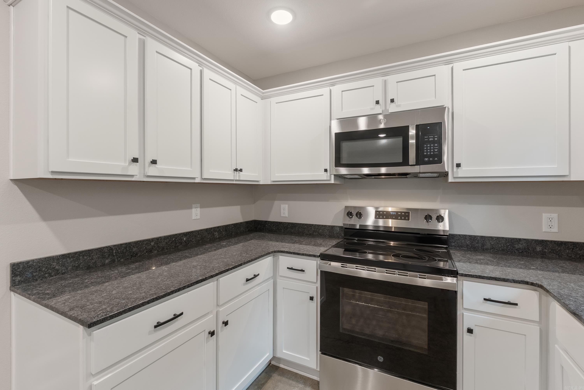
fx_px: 260
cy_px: 195
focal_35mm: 16
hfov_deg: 96.7
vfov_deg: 73.8
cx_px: 292
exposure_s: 1/5
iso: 250
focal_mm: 16
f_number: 9
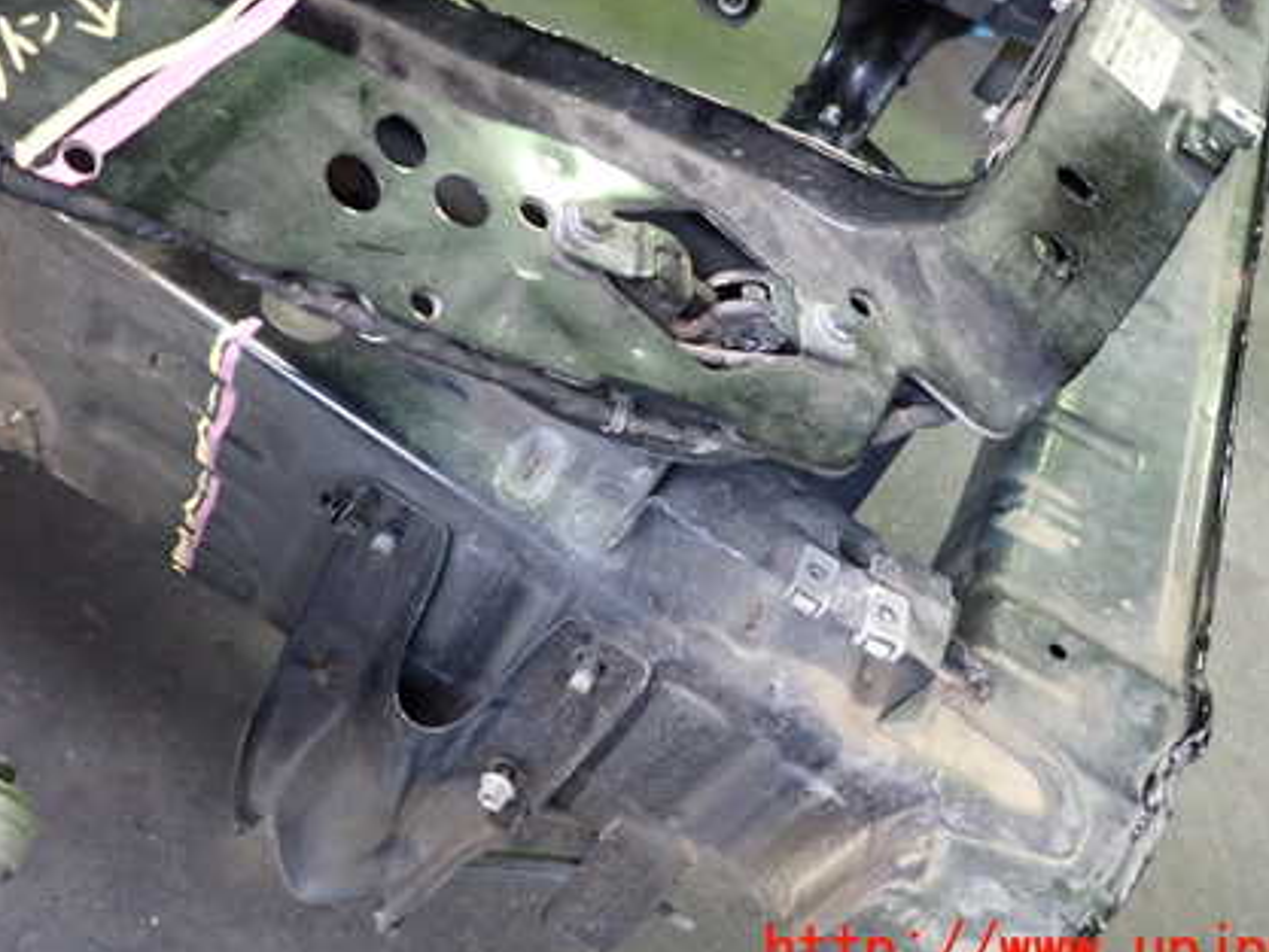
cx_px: 539
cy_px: 307
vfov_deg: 39.2
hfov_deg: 51.2
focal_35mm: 36
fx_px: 1320
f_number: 2
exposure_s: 1/40
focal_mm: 4.5
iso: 640
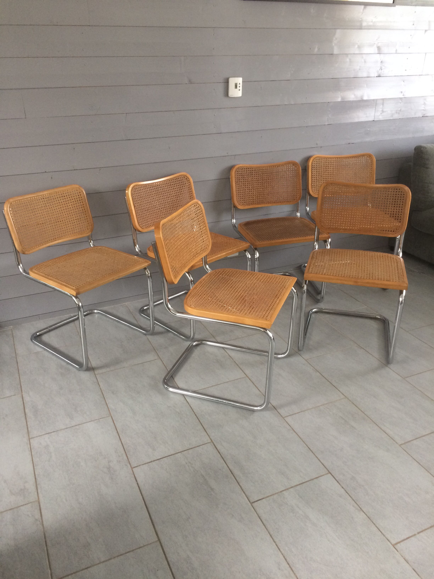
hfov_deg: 48.2
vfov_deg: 61.7
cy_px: 290
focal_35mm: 29
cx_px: 217
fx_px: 485
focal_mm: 4.15
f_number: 2.2
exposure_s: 1/33
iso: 160
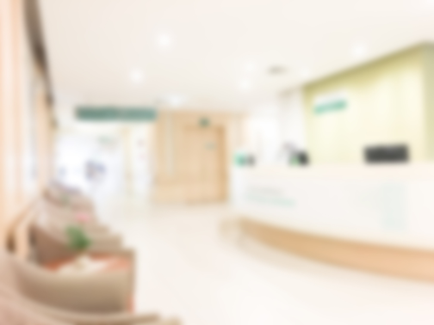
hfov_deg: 61.7
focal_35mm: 29
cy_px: 162
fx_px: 364
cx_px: 217
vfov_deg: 48.2
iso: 100
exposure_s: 1/17
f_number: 2.2
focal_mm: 4.15
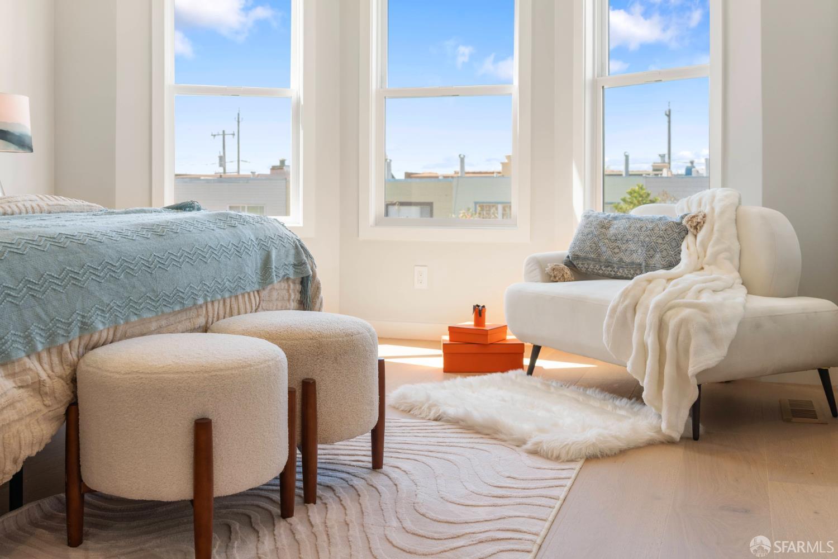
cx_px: 419
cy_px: 280
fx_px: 884
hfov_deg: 50.7
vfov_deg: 35.1
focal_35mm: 38
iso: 320
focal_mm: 38
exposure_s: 1/40
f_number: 7.1
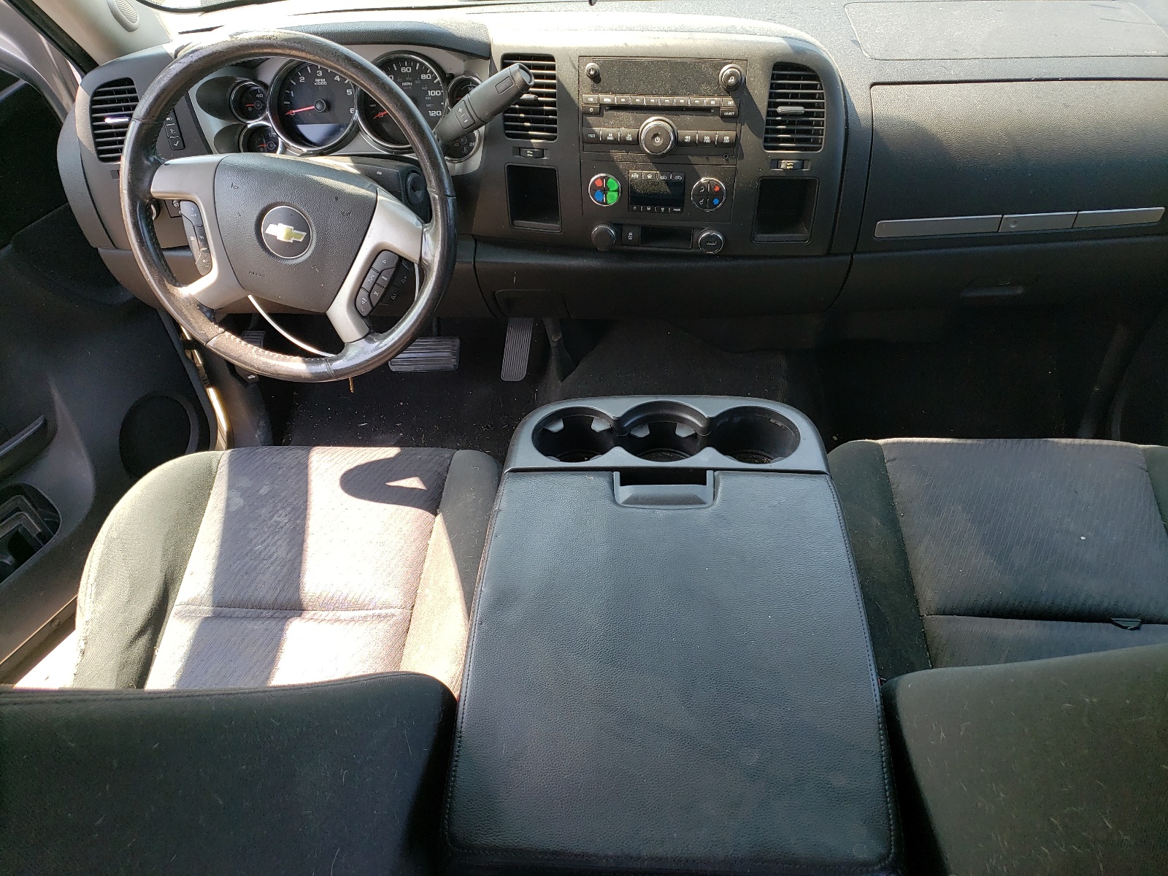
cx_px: 584
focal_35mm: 26
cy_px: 438
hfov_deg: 67.3
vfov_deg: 53.1
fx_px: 877
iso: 50
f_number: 1.5
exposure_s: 1/204
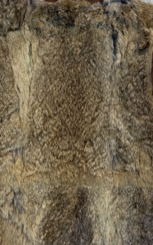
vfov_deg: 35.0
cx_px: 59
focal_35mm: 58
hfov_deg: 22.3
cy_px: 144
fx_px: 387
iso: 64
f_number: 1.78
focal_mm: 6.76
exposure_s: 1/216
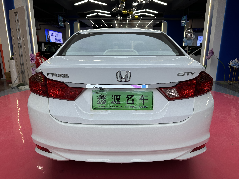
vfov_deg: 56.8
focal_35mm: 24
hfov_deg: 71.6
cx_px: 120
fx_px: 166
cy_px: 90
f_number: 1.78
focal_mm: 6.86
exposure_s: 1/227
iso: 64
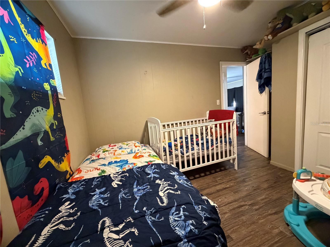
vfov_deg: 85.7
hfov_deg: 102.1
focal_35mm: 14
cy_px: 124
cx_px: 165
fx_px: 133
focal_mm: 2.22
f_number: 2.2
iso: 1000
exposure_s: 1/60
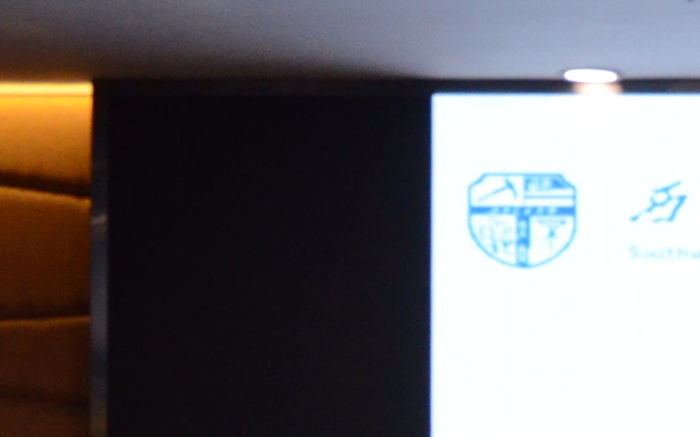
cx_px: 987
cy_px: 667
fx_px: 3720
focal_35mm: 195
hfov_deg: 10.4
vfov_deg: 6.6
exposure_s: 1/200
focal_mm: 28
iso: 1600
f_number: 4
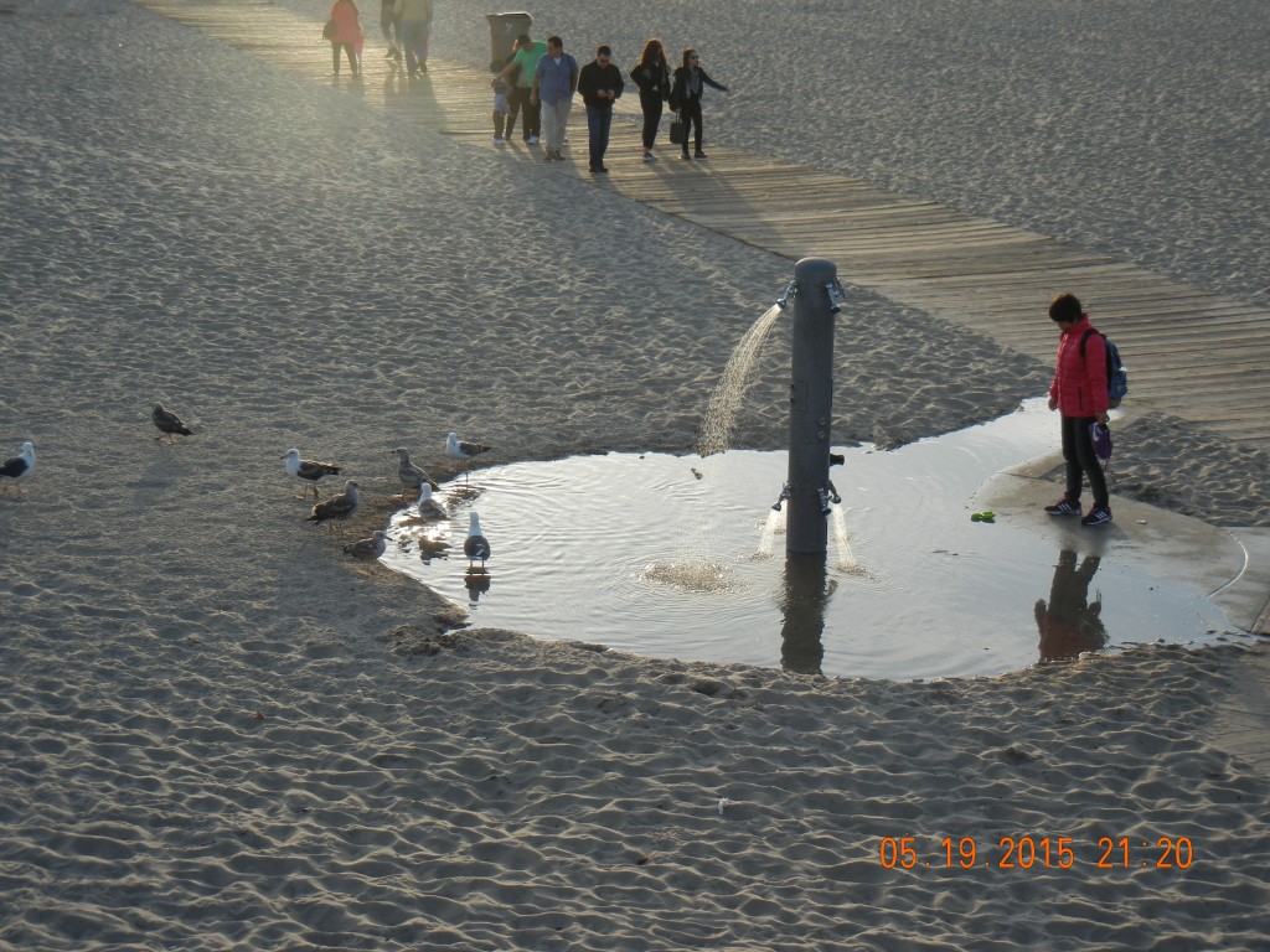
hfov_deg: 28.6
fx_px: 2495
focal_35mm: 68
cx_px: 635
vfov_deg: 21.6
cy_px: 476
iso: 160
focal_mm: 12.2
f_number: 4.1
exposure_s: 1/382
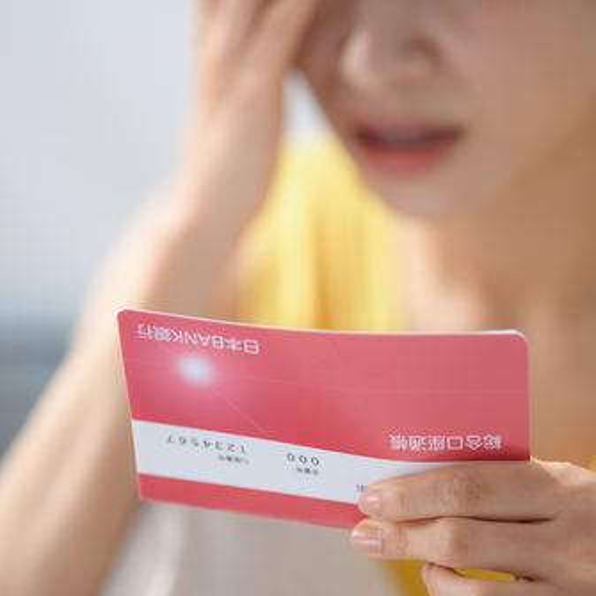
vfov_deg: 8.0
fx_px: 4266
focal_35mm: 219
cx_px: 311
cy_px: 350
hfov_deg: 8.0
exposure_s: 1/320
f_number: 1.8
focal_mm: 135
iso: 200
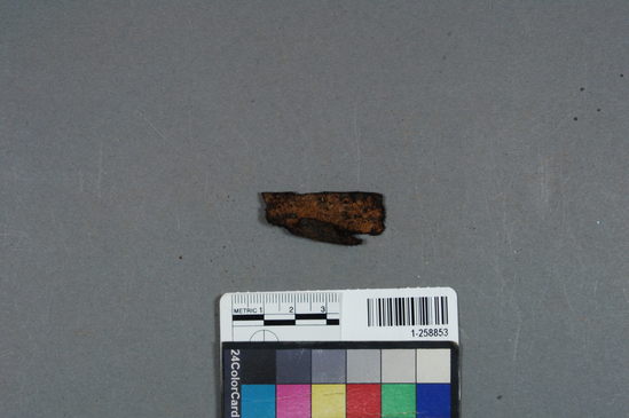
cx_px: 314
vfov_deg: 16.5
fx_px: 1440
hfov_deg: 24.6
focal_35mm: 82
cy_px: 209
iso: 800
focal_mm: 55
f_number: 14
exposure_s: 1/30
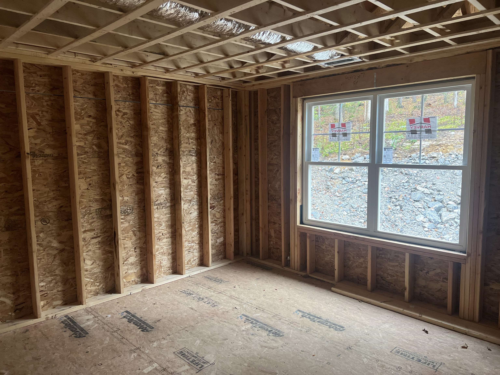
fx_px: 376
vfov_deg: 53.1
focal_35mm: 26
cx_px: 250
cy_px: 188
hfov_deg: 67.3
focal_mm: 5.7
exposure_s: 1/60
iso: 250
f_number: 1.5
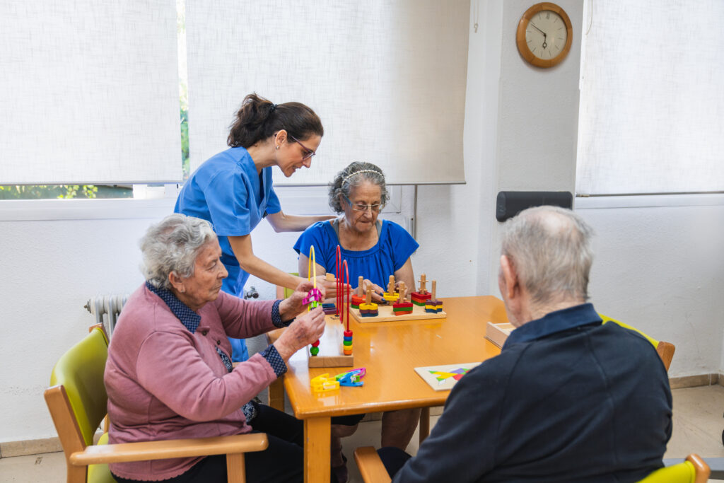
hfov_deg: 57.2
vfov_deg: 40.0
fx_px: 664
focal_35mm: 33
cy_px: 242
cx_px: 362
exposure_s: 1/250
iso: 1250
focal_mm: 33
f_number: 3.2
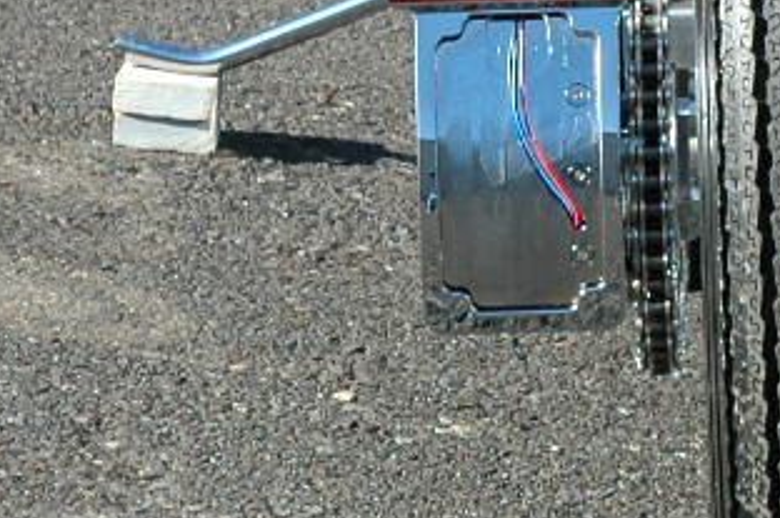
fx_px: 8134
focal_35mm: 376
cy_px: -290
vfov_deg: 3.6
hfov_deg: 5.5
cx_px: 818
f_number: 7.1
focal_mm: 52
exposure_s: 1/200
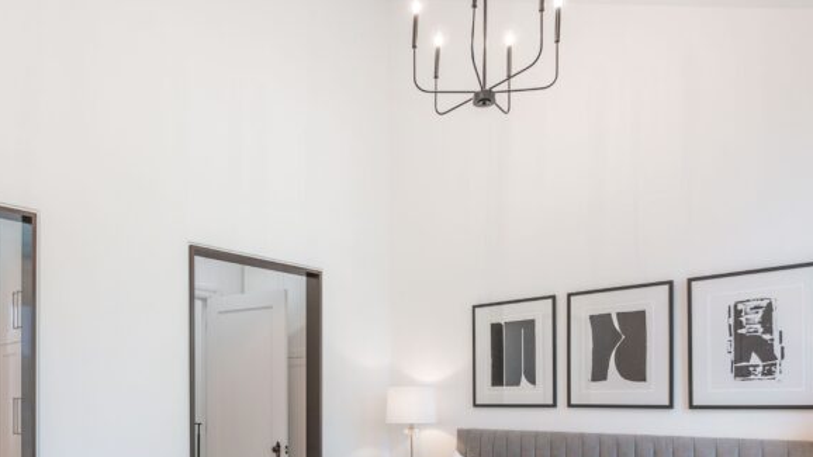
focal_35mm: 27
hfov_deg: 69.2
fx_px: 582
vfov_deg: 40.0
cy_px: 404
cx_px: 329
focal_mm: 7
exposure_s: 1/640
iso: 200
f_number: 4
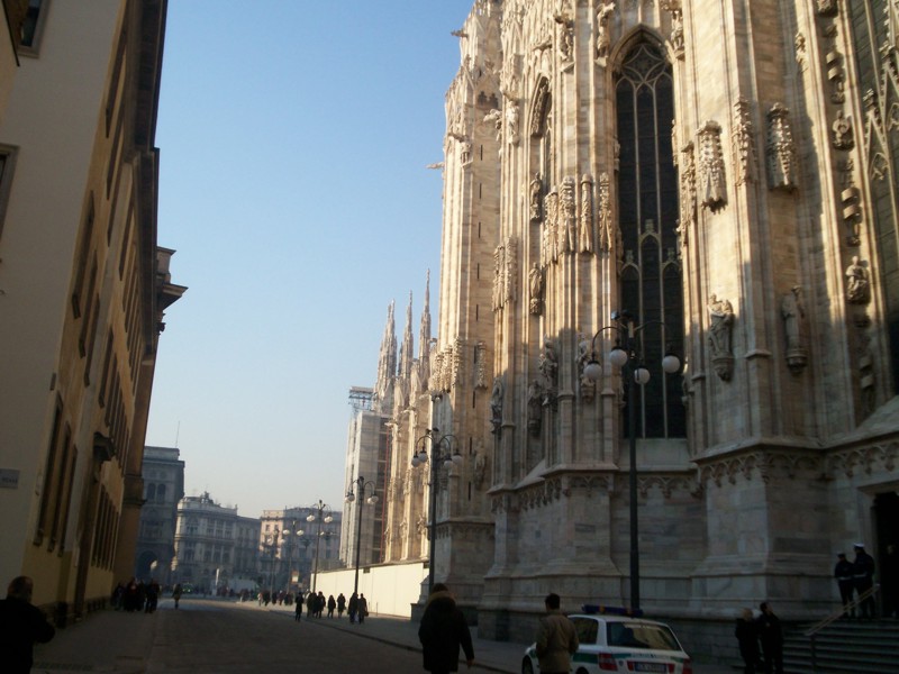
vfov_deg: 39.7
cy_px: 337
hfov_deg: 51.4
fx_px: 935
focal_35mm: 36
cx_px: 450
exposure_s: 1/500
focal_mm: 5.9
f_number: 4.5
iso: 100
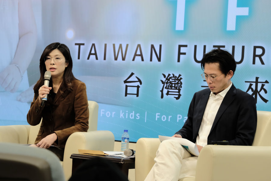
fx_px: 798
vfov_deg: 12.9
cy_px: 90
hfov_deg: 19.3
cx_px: 136
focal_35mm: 106
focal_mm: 70.5
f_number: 5.6
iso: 3200
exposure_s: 1/125
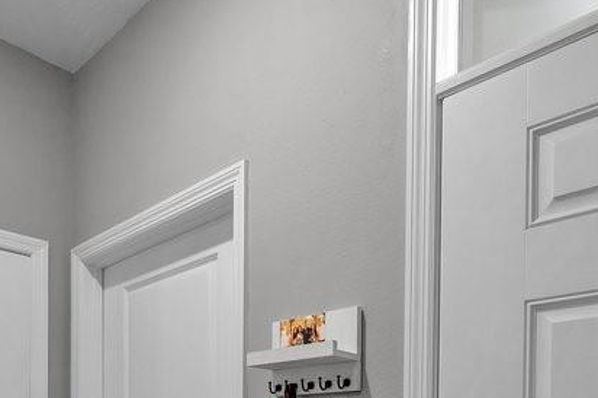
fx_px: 564
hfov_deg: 55.5
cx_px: 247
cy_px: 450
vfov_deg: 33.3
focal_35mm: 34
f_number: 8
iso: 500
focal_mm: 14
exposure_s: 1/60
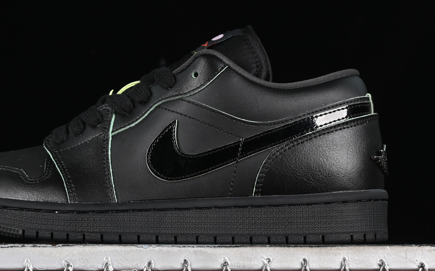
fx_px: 1505
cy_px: 94
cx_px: 167
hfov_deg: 16.4
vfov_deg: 10.3
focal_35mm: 127
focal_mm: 50
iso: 160
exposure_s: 1/50
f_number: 6.3
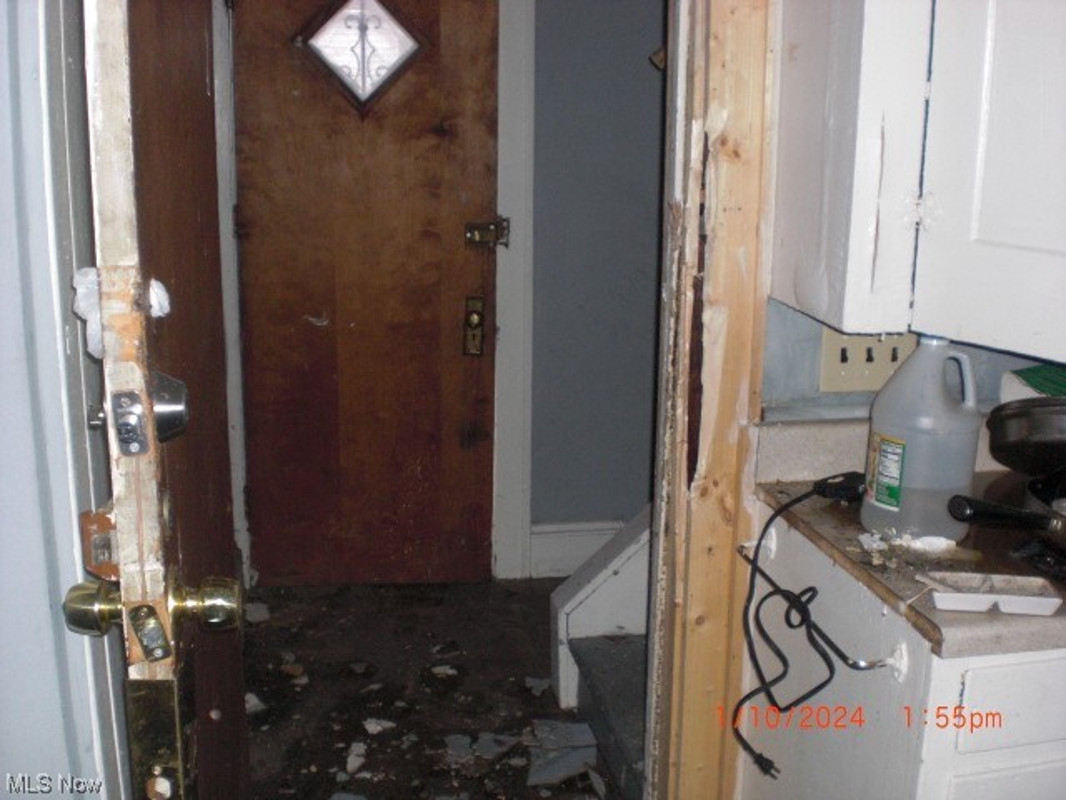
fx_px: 1170
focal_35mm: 38
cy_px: 400
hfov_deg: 49.0
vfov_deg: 37.7
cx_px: 533
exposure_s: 1/60
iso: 200
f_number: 3.1
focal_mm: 6.3
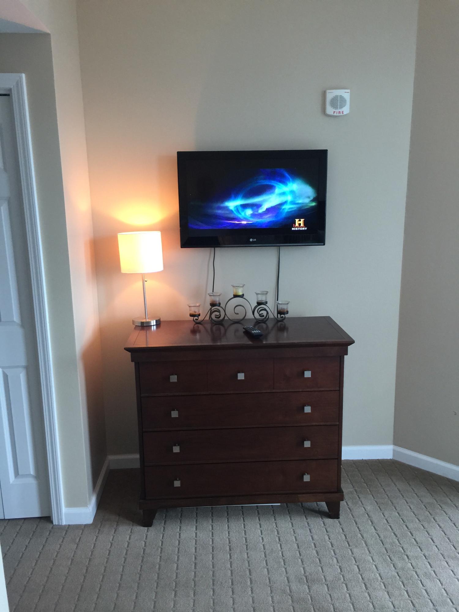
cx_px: 230
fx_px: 513
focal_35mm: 29
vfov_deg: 61.7
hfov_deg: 48.2
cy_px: 306
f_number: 2.2
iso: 50
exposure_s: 1/30
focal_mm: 4.15
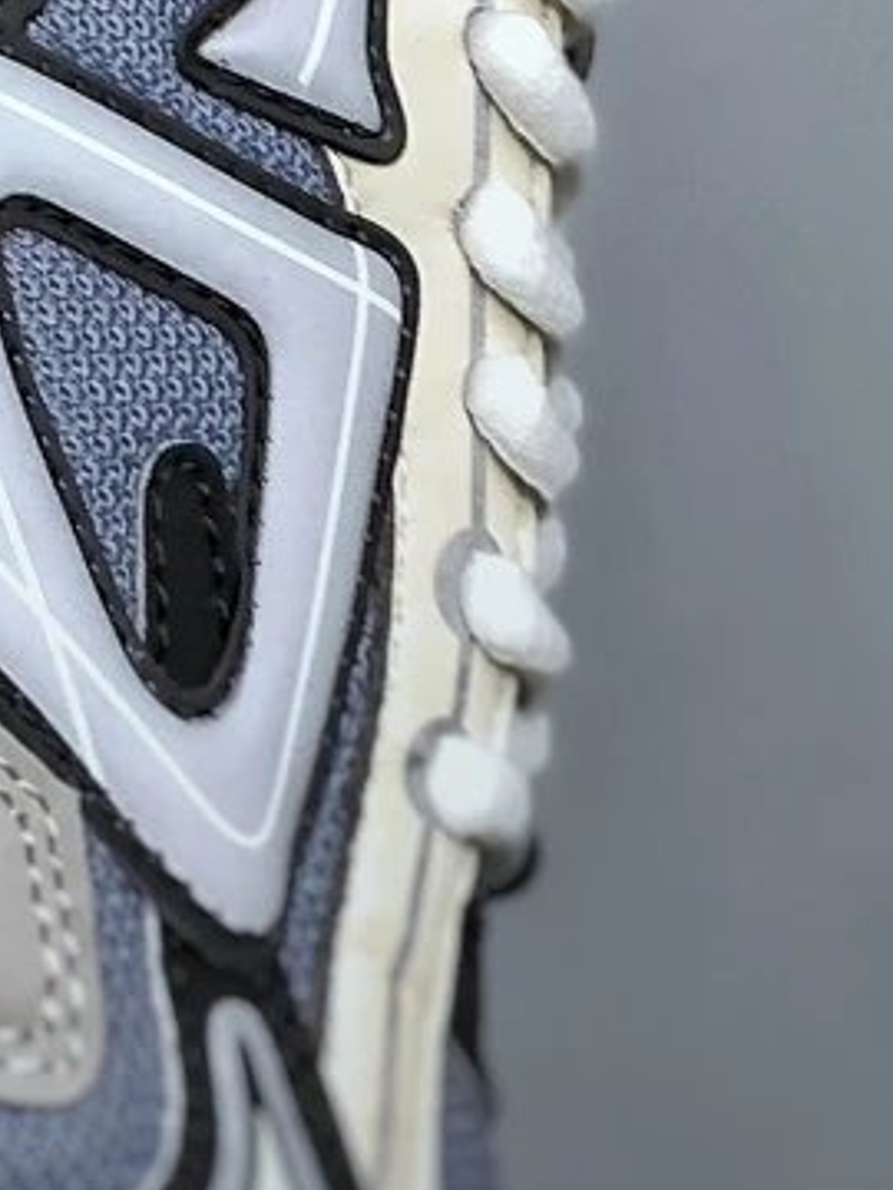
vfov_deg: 8.3
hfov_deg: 6.4
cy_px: -1015
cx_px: -387
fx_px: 7842
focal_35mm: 228
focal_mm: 6.6
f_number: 2.8
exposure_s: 1/50
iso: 25
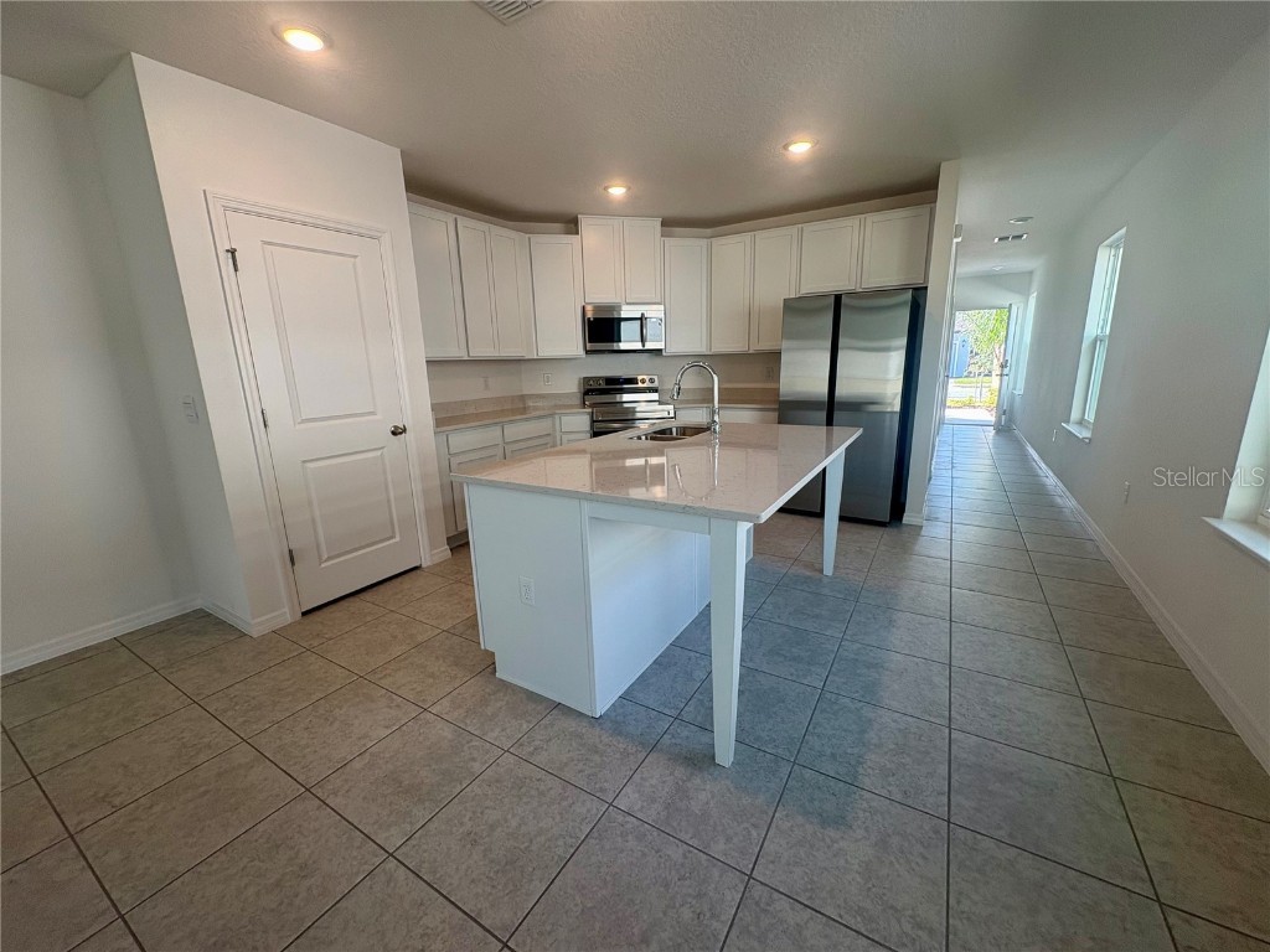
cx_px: 635
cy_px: 476
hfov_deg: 102.1
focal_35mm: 14
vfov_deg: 85.7
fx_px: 514
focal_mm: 2.22
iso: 64
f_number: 2.2
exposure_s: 1/120
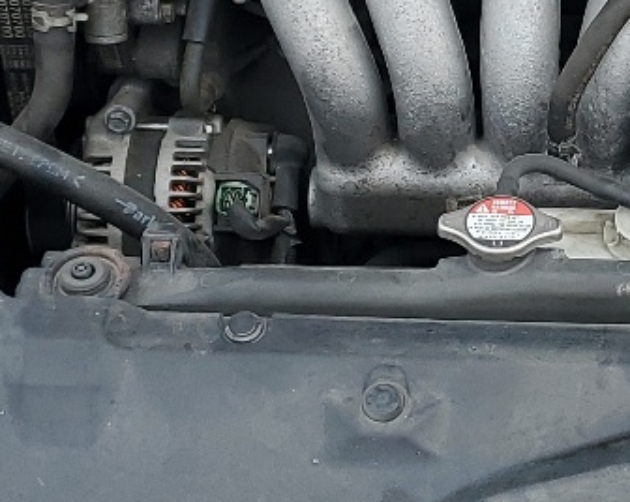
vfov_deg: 12.7
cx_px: 630
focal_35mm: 121
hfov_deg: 15.6
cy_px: 144
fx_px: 2253
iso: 50
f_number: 1.5
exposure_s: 1/1429
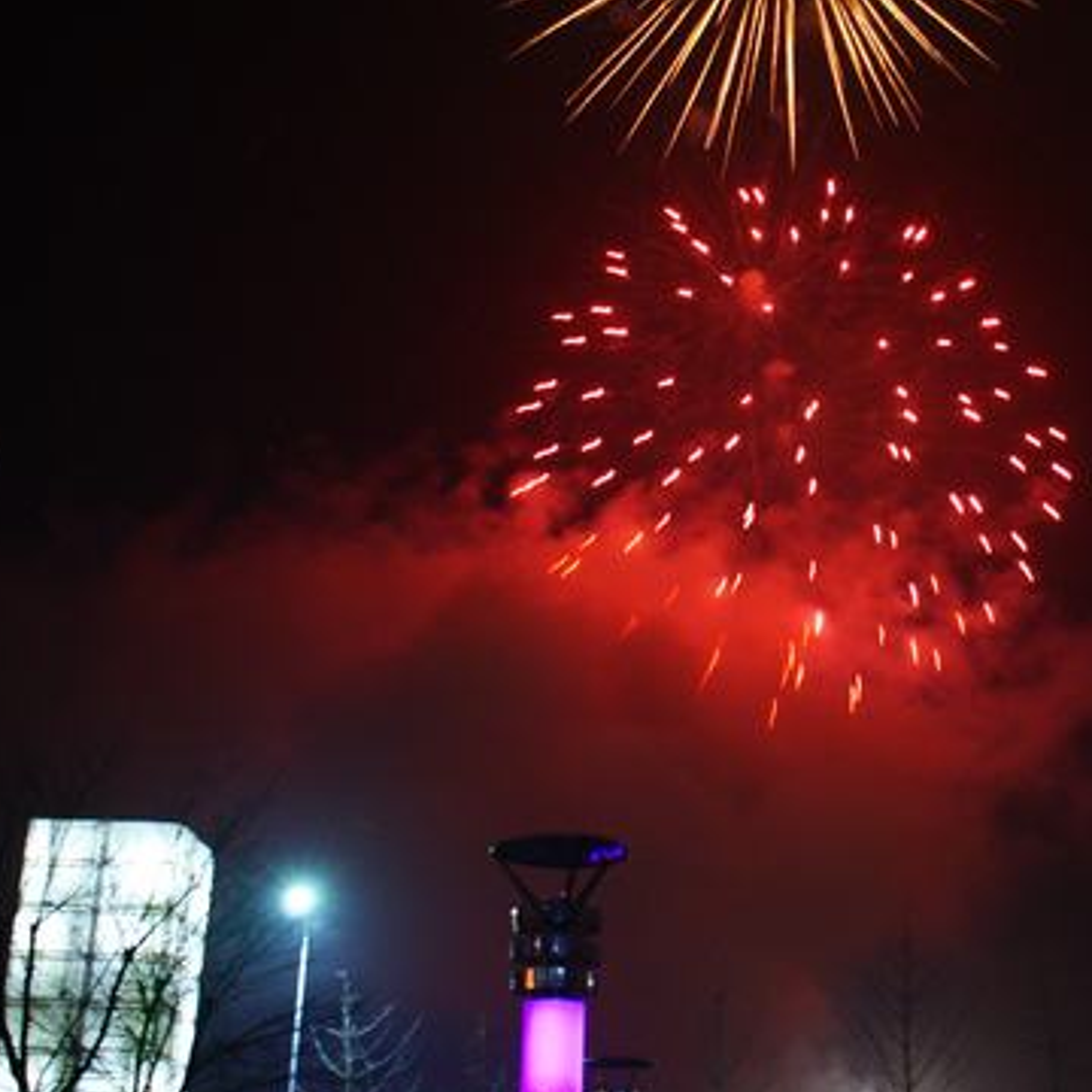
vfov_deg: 33.1
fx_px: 1820
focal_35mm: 51
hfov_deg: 32.7
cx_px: 825
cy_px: 367
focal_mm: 18
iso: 400
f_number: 3.5
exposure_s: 1/5
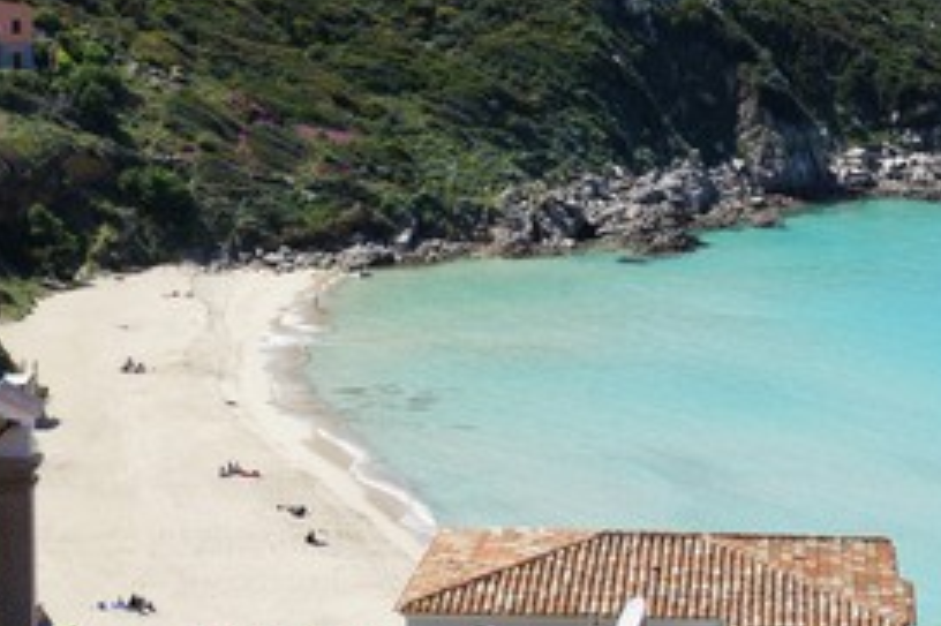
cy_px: 322
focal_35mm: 132
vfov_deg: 10.4
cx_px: 426
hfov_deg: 15.5
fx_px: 3448
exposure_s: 1/160
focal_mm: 52
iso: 200
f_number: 13
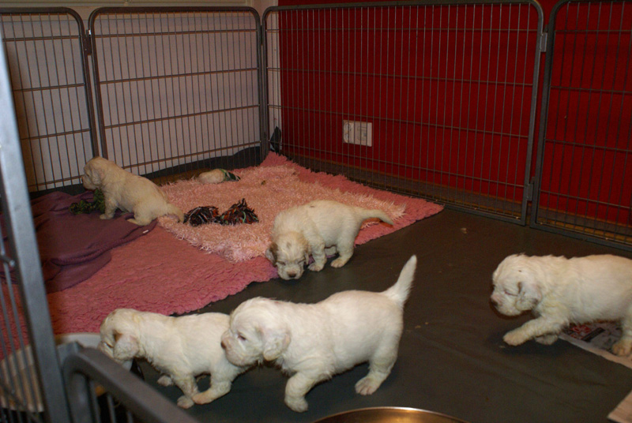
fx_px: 580
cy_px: 212
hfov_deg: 57.2
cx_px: 316
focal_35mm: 33
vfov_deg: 40.1
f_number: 5.6
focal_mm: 22
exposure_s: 1/60
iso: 400
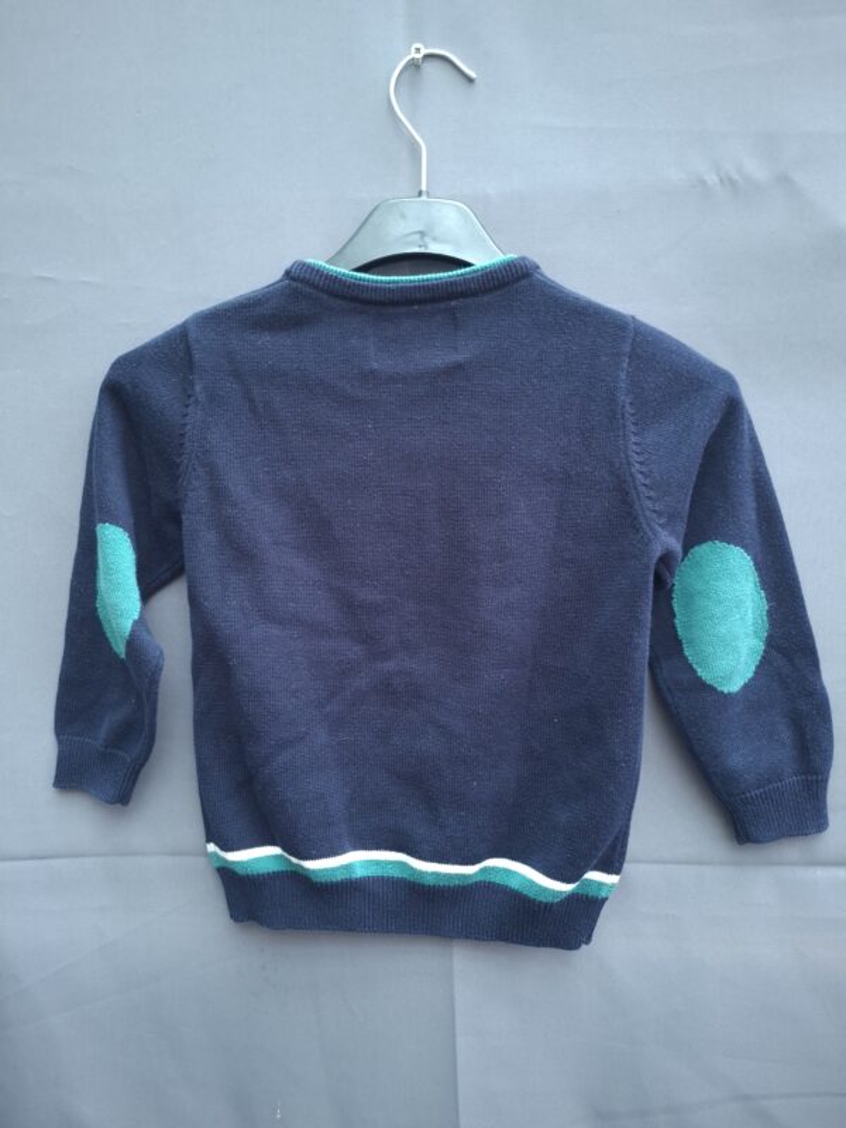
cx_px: 423
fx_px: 749
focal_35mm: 23
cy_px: 564
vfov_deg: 73.9
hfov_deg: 58.9
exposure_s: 1/33
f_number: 1.8
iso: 320
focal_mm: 5.54
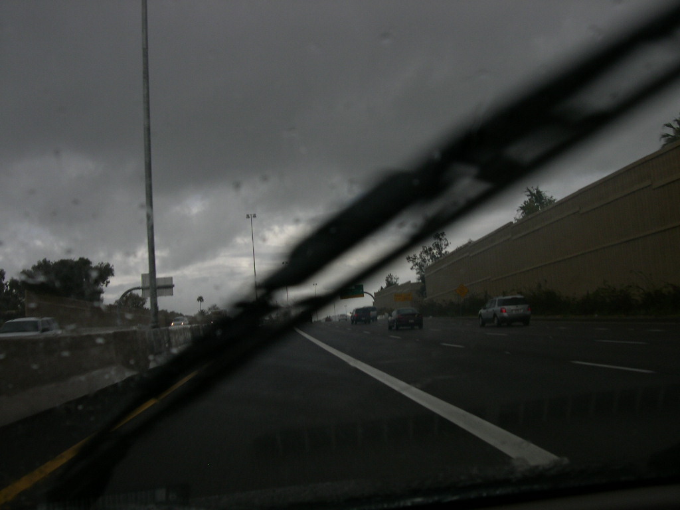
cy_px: 255
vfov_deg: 37.7
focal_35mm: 38
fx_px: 746
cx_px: 340
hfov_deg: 49.0
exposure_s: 1/138
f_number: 7.6
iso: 100
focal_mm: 8
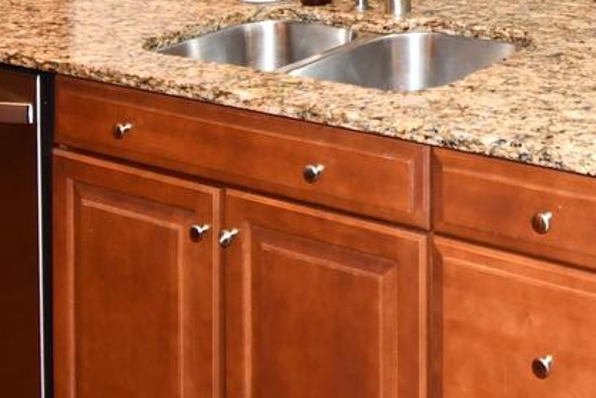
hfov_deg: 30.6
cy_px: -123
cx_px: 560
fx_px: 1027
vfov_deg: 20.1
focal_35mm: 62
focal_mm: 12
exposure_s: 1/60
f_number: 4
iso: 720
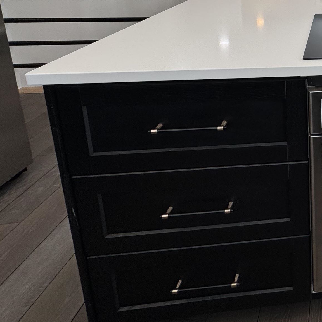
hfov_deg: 37.0
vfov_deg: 43.4
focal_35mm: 33
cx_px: 393
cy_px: 8
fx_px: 347
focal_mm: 2.22
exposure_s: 1/150
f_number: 2.2
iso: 40
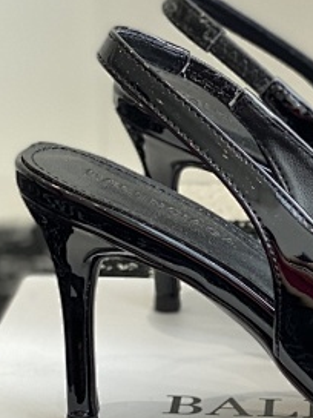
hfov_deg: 9.5
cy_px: 263
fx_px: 1845
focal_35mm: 153
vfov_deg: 12.9
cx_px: 397
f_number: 2
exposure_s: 1/122
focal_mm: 6
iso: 32
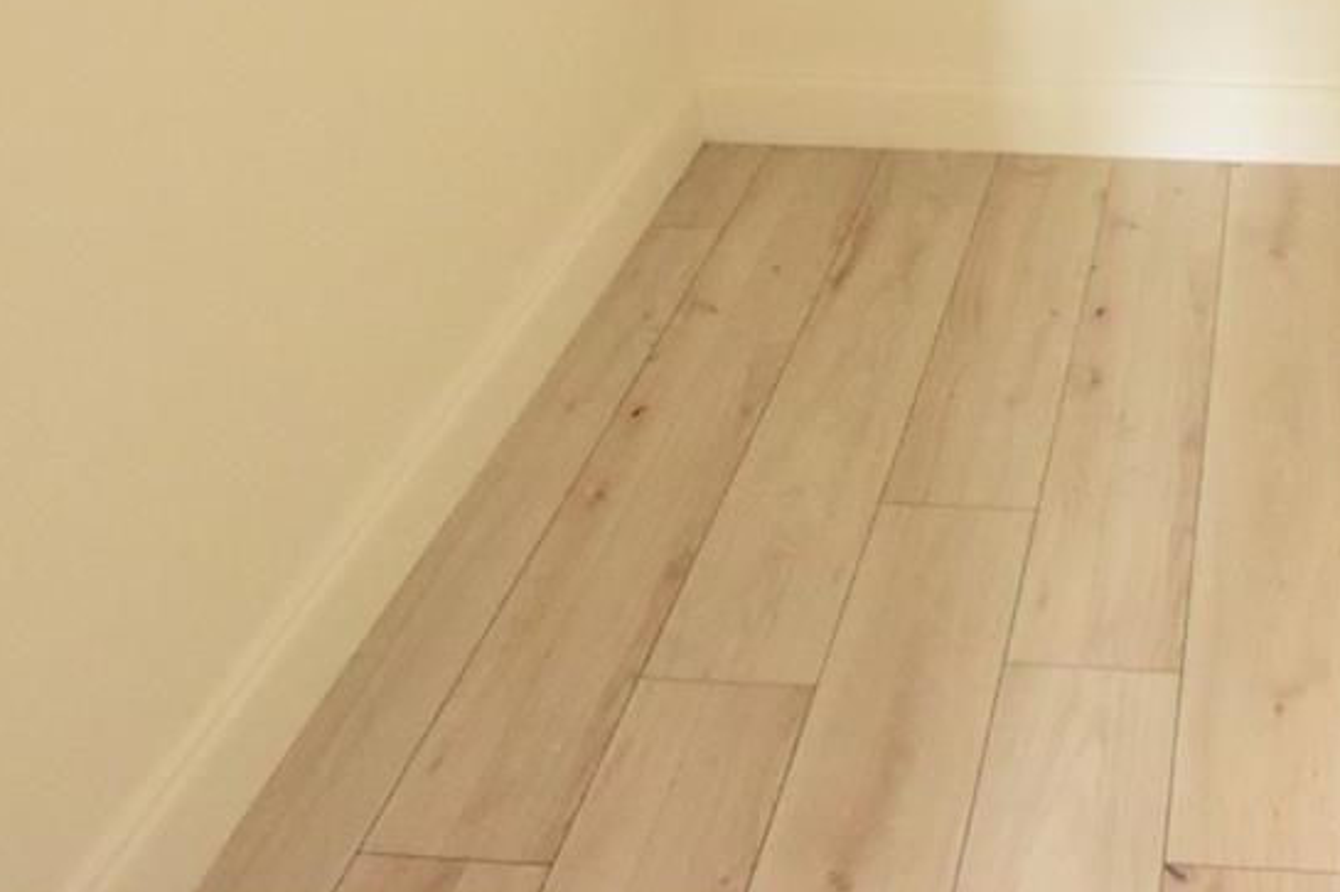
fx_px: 1637
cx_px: 1210
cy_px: -410
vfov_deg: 24.4
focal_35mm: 44
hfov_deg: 41.0
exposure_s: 1/60
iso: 5600
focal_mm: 10
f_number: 3.5
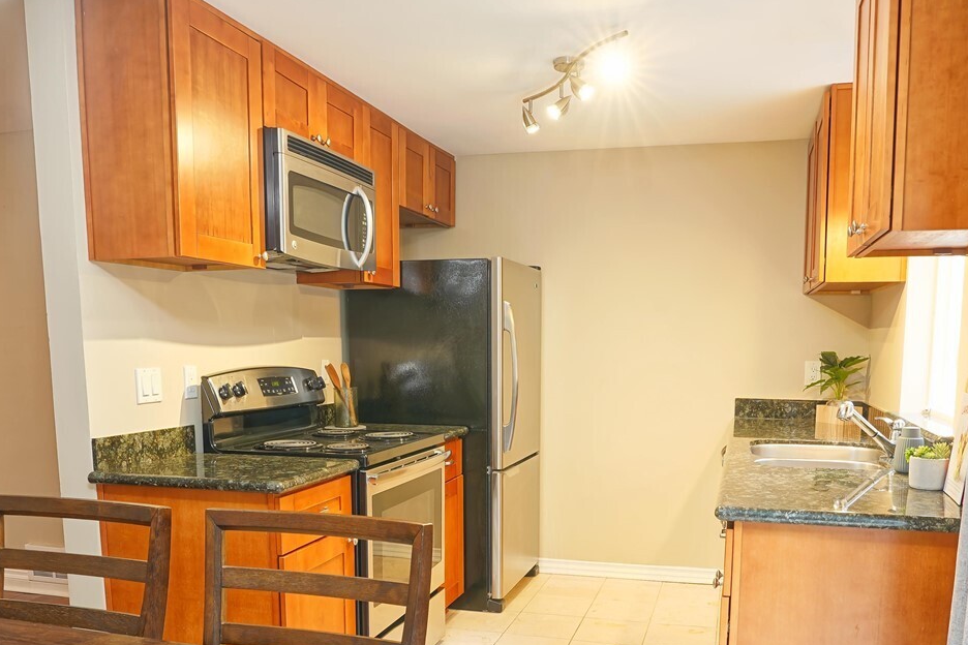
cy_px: 465
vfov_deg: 43.8
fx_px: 780
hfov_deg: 63.6
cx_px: 524
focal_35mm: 29
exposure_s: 3.2
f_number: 8
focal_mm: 16
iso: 100
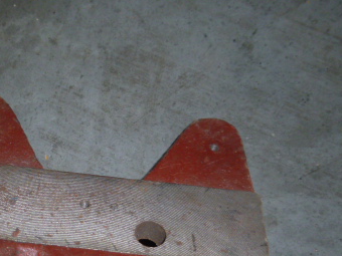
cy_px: 226
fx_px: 464
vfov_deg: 29.7
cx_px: 56
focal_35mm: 47
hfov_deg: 38.5
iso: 100
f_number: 3.1
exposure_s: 1/60
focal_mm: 4.5
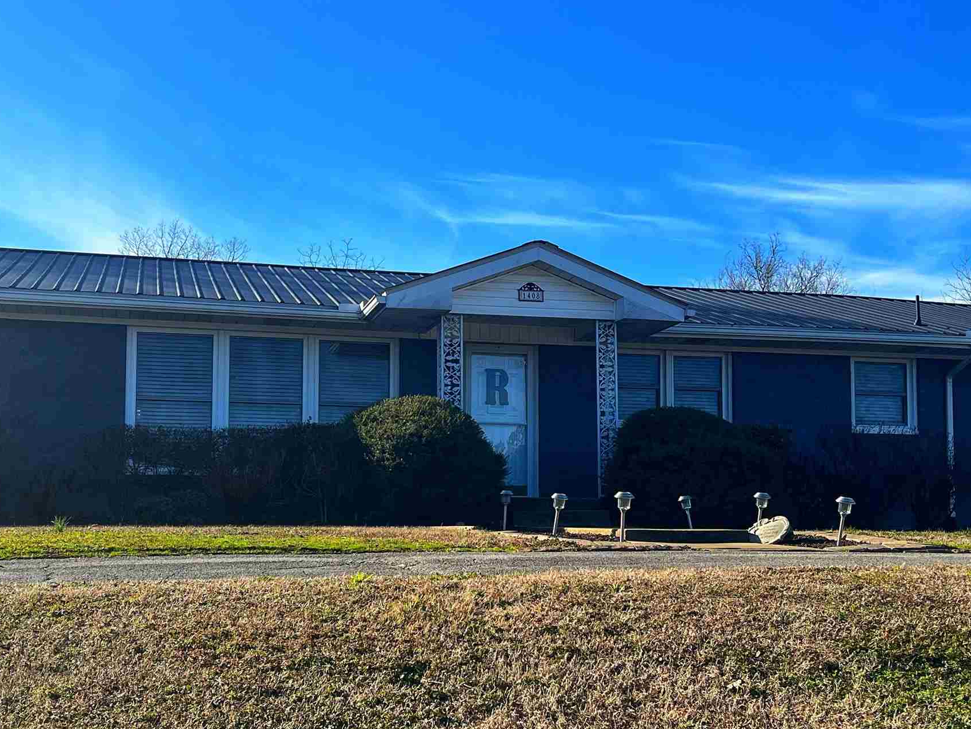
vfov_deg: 30.8
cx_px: 486
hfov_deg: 40.4
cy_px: 456
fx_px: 1319
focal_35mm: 47
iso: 50
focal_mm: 5.1
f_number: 1.6
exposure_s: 1/3049
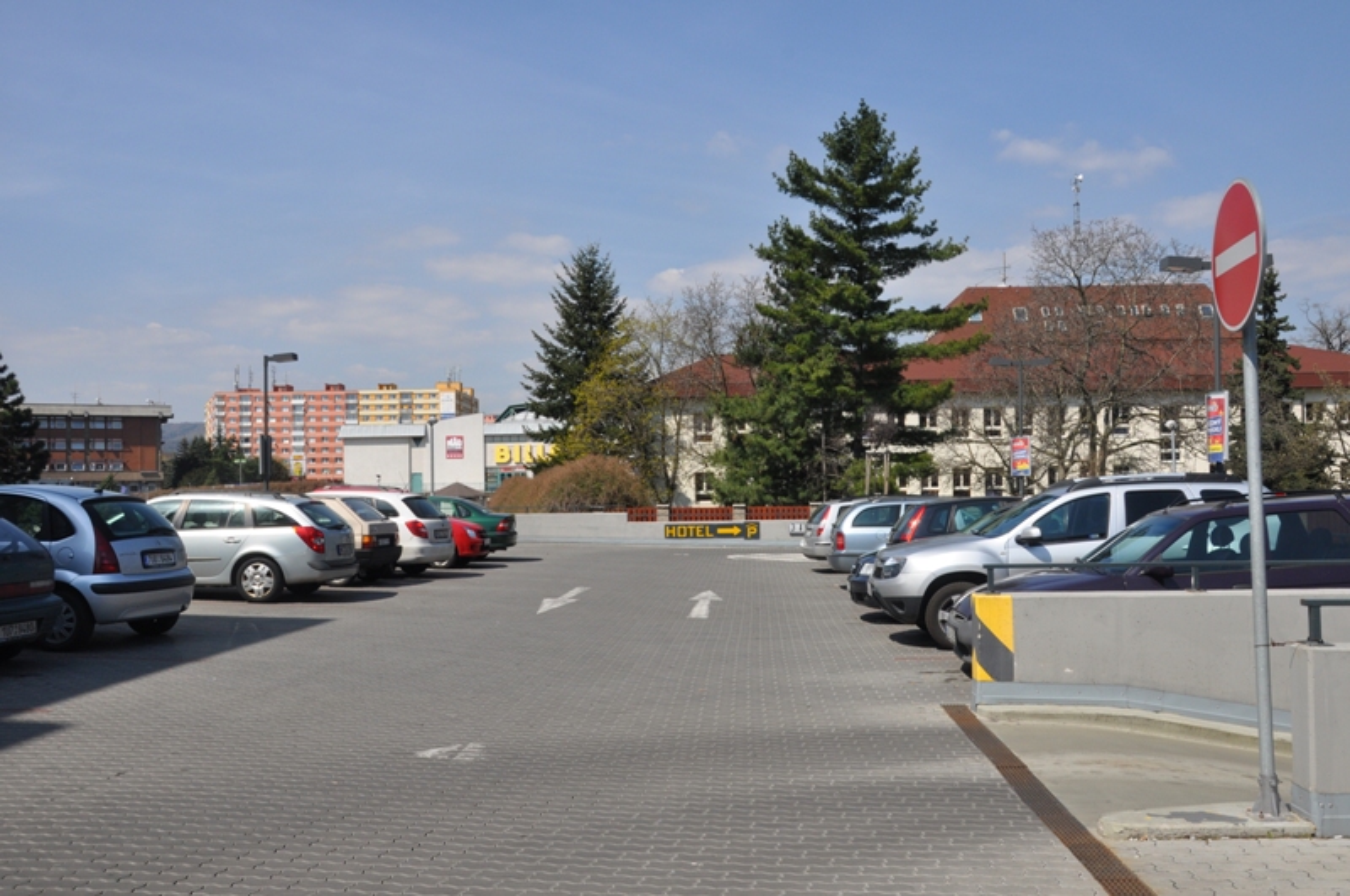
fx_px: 1236
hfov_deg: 57.3
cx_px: 675
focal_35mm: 33
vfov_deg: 39.9
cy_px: 448
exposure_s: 1/500
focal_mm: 22
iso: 400
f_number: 11
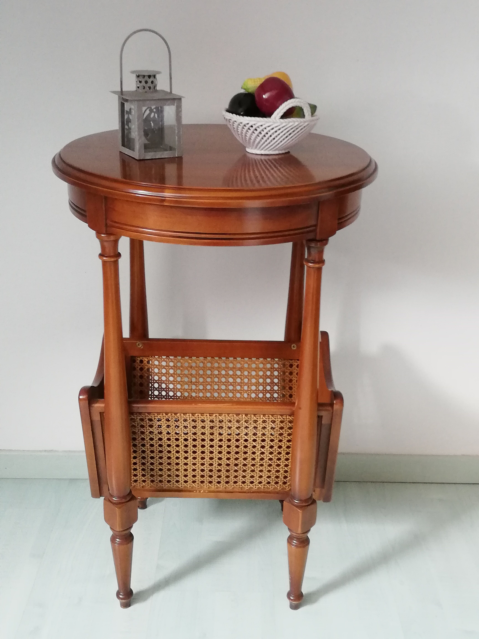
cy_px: 320
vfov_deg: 43.9
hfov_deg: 33.6
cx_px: 240
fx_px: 793
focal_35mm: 43
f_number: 2.2
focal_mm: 3.81
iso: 320
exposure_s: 1/33.3
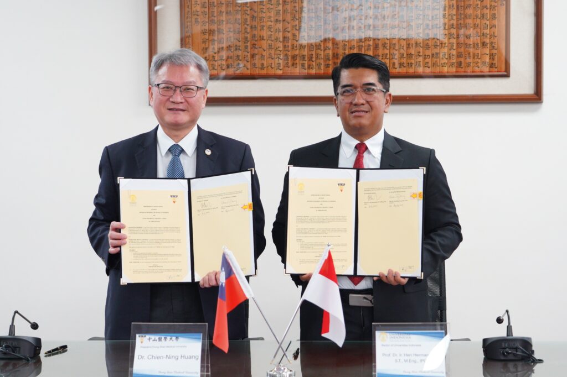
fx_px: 1370
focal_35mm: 87
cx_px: 284
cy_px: 188
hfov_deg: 23.4
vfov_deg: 15.7
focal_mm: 58
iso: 1600
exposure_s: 1/125
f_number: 4
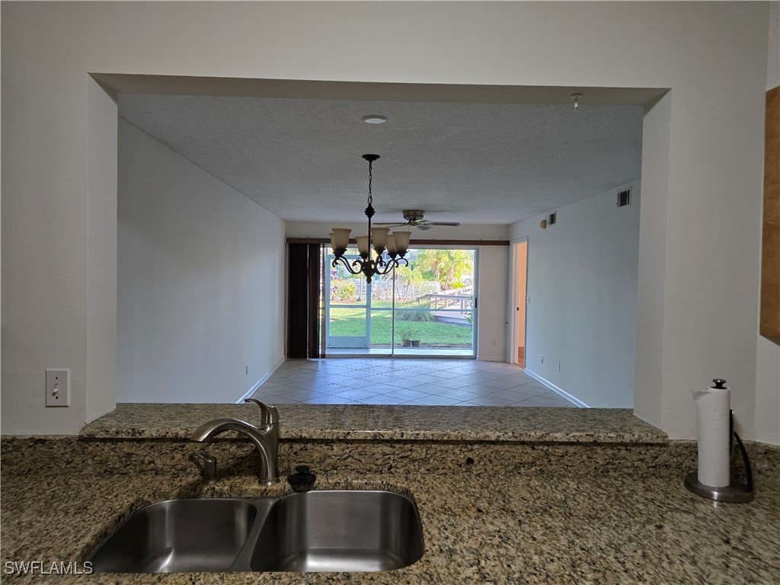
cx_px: 390
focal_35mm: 23
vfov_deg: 58.9
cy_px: 292
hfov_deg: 73.9
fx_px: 518
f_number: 1.7
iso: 250
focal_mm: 6.3
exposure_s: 1/120
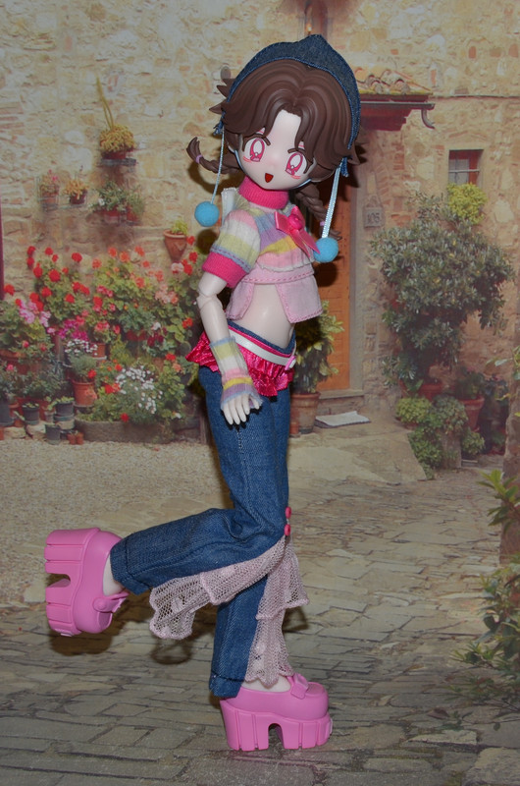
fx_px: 1142
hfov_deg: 25.6
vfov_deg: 37.9
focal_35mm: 52
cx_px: 260
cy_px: 393
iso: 100
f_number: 8
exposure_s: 1/60
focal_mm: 35
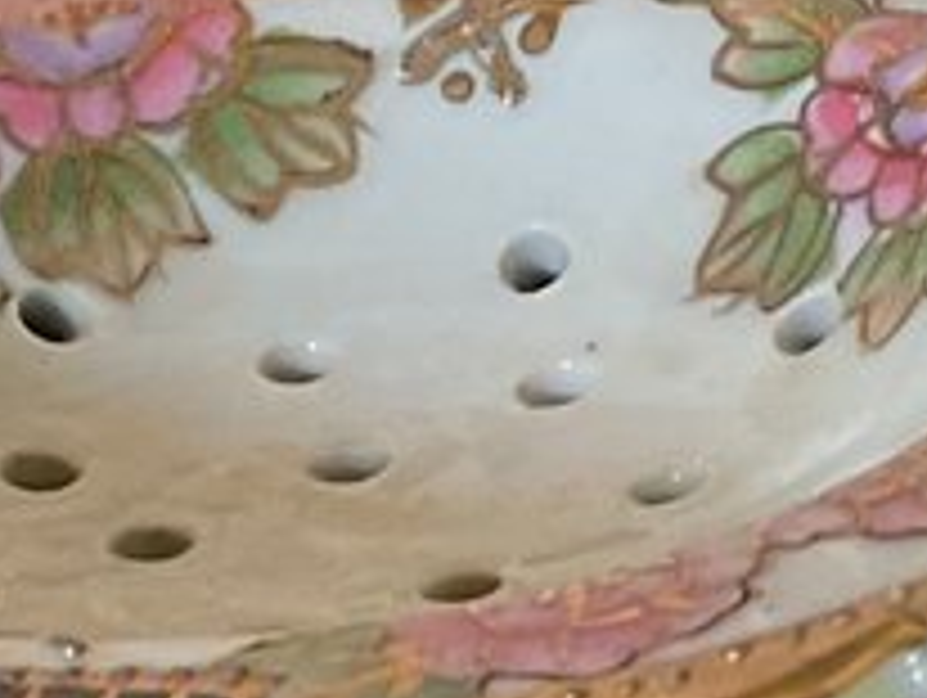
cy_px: -457
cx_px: 1667
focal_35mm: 213
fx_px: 5711
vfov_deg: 6.9
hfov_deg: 8.9
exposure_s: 1/60
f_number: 1.8
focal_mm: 3
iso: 80
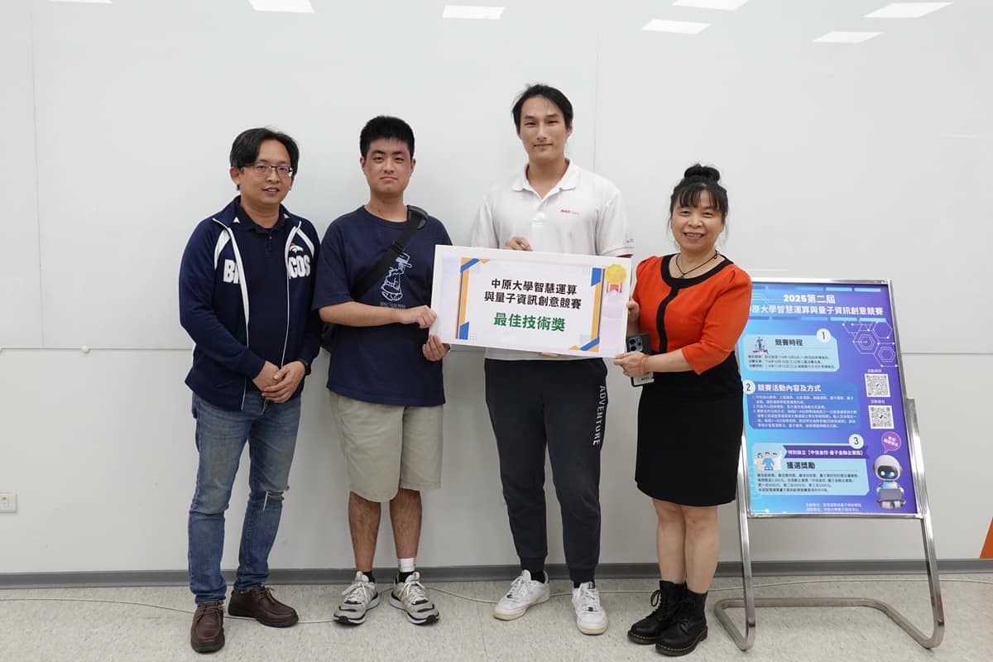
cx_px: 496
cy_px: 331
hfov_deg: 53.1
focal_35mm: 36
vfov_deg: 36.9
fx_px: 993
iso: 800
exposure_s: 1/125
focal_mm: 13.29
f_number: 4
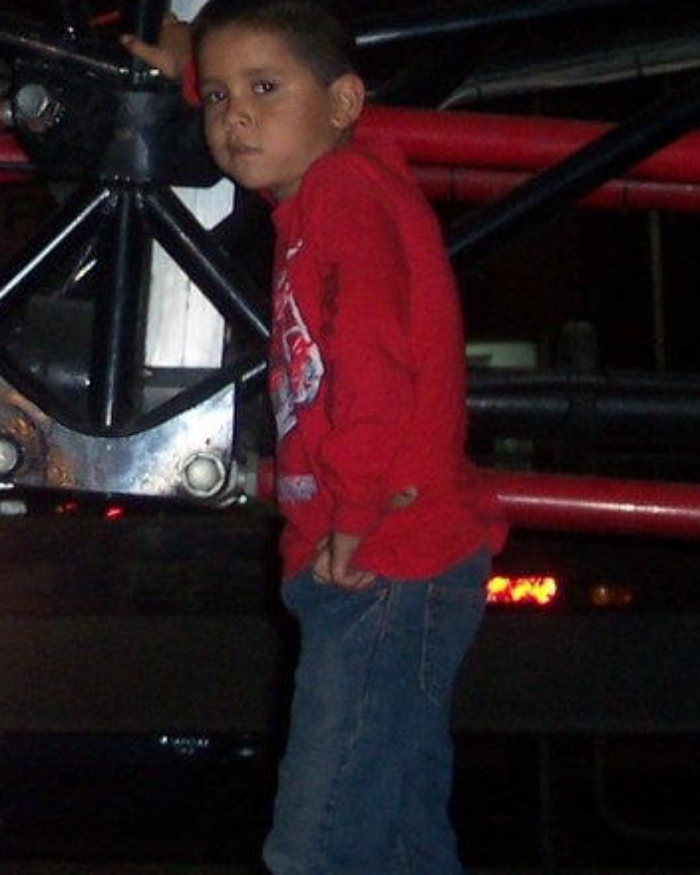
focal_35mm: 54
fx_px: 1398
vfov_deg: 34.7
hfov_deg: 28.1
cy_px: 412
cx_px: 360
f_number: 2.8
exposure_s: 1/30
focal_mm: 8
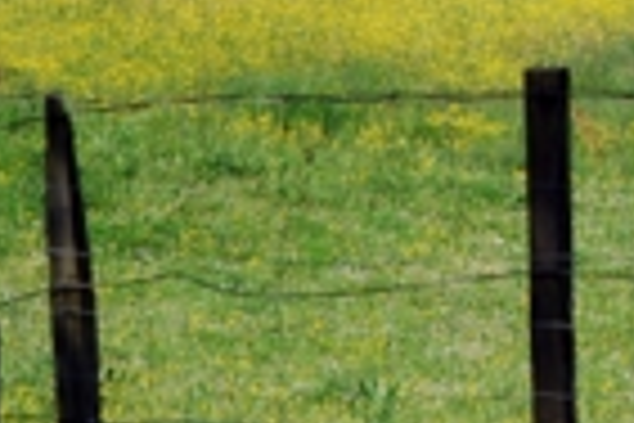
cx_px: 859
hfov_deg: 4.8
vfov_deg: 3.2
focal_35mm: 430
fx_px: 7572
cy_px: -484
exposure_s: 1/200
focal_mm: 62
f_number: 10
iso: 200
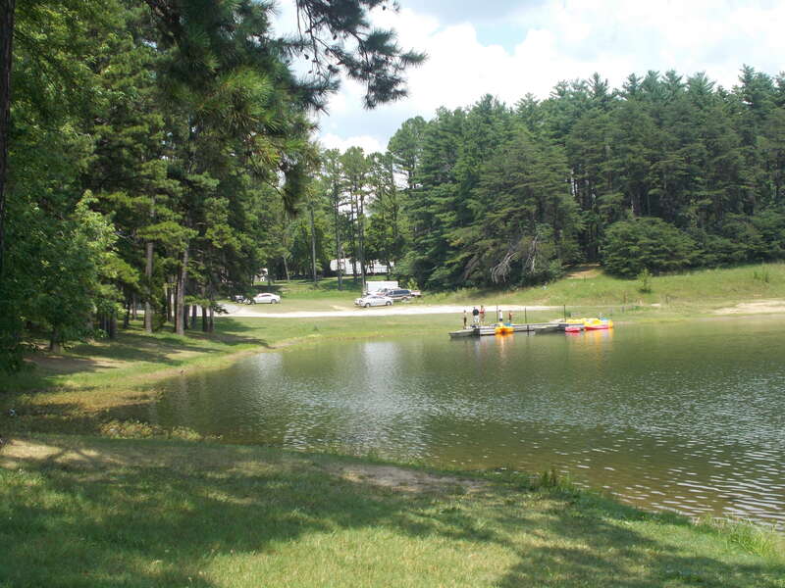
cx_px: 392
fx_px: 1134
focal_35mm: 50
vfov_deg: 29.1
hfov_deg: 38.2
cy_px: 294
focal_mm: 9
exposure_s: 1/250
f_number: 4.5
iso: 80
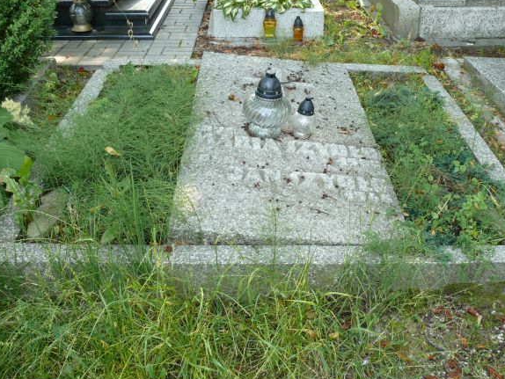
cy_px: 193
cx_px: 274
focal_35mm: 39
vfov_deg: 36.8
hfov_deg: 47.8
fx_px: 569
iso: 100
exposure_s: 1/60
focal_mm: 7.4
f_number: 2.8
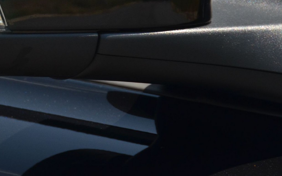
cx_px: 9
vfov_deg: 1.7
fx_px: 5772
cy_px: -32
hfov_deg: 2.8
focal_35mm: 751
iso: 400
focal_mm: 200
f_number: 6.3
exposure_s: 1/1600
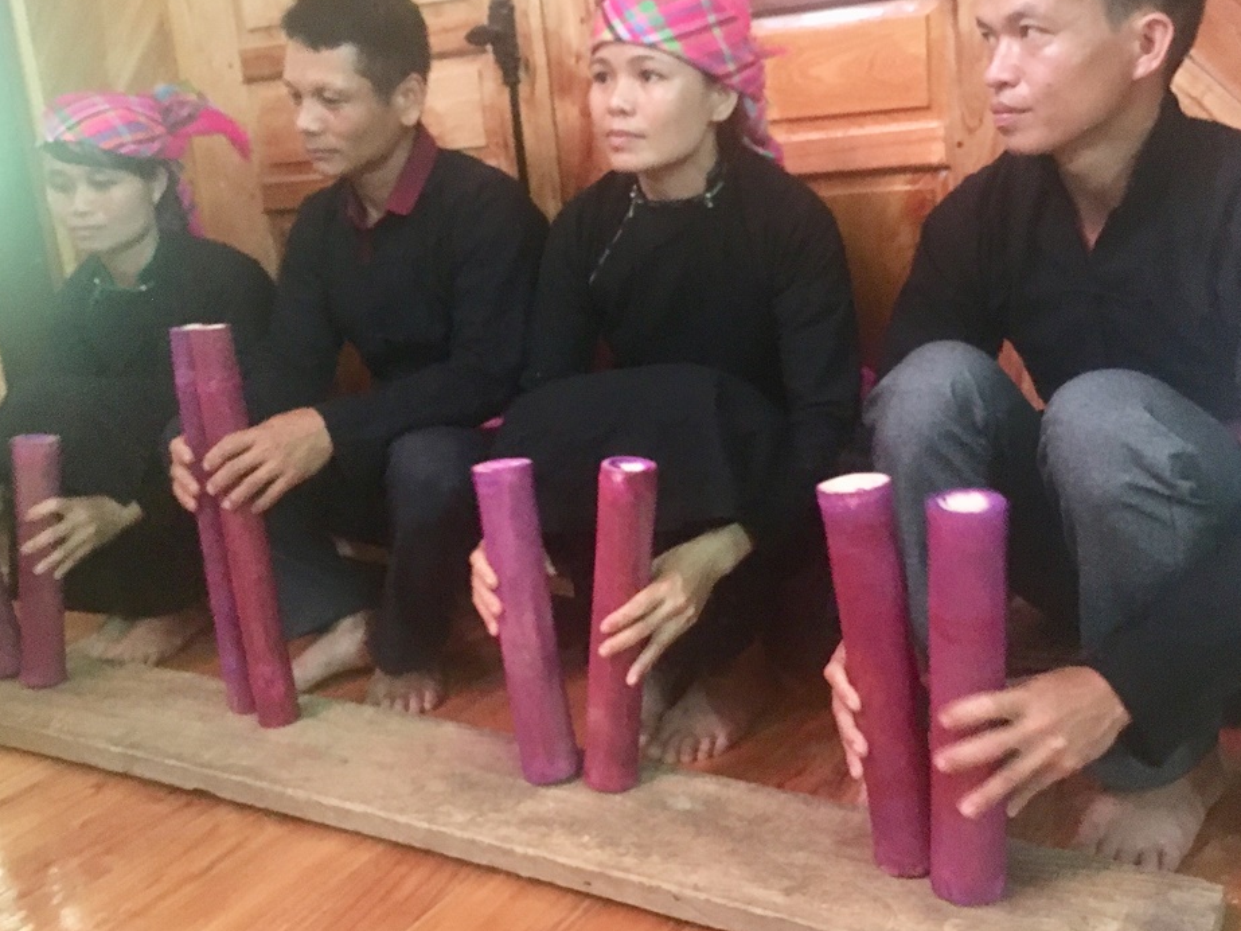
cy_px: 450
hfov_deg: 49.0
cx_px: 631
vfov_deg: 37.7
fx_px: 1362
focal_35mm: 38
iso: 500
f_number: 2.2
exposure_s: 1/17
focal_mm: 4.15
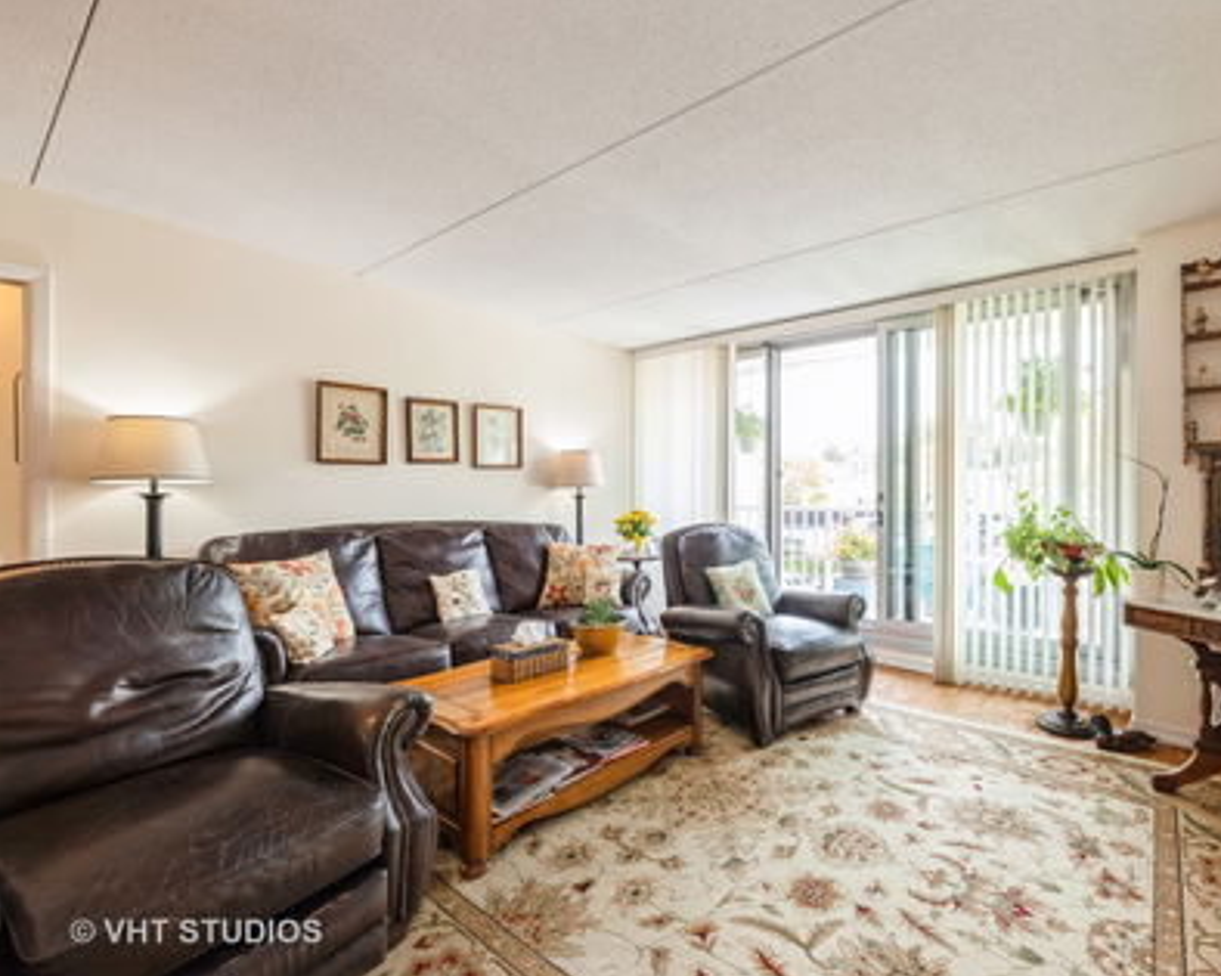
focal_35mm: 16
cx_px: 734
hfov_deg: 91.9
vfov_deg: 80.4
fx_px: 578
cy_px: 486
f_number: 8
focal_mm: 14
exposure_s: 1/5
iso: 200
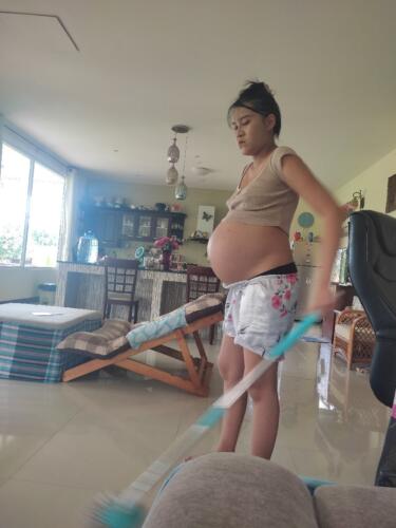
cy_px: 264
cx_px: 198
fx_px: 397
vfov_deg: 67.3
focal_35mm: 26
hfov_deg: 53.1
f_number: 1.79
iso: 214
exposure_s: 1/33
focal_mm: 4.74
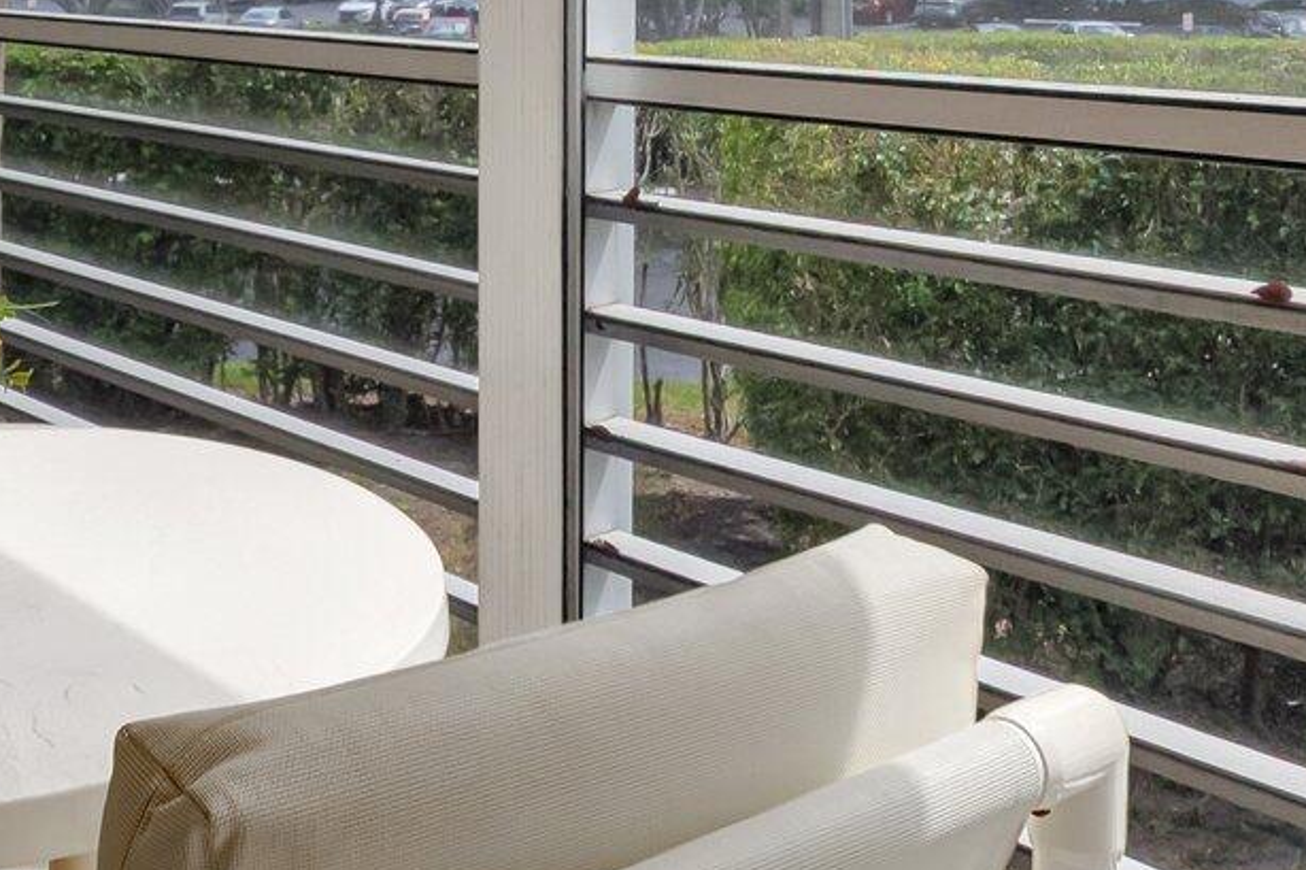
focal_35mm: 50
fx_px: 1813
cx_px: 340
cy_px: -53
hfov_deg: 38.7
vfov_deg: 25.3
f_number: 8
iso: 640
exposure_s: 1/320
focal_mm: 10
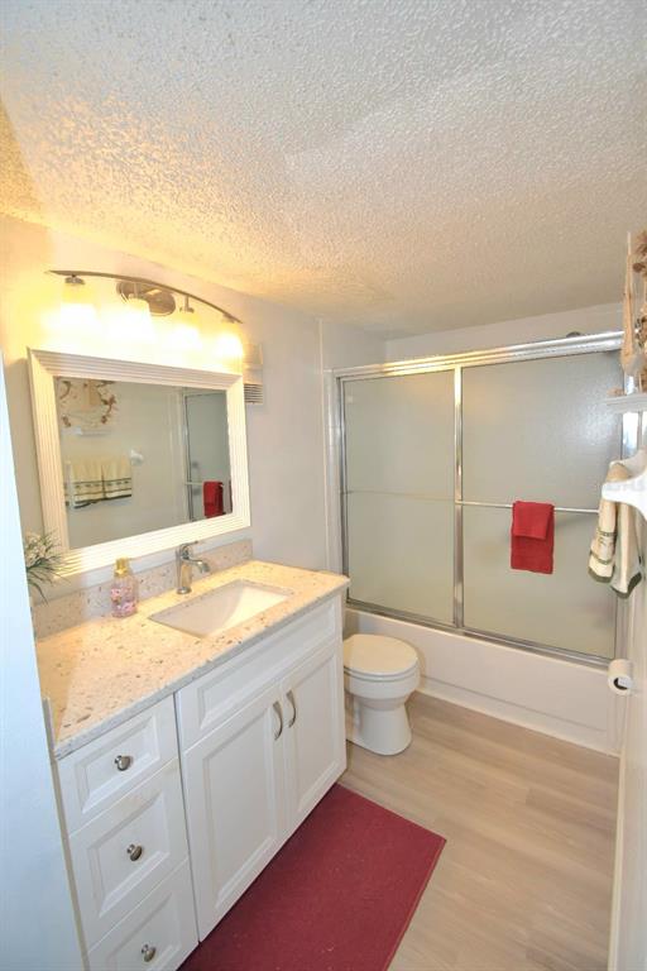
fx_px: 404
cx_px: 324
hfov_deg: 77.3
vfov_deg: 100.4
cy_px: 486
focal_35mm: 15
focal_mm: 10
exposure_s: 1/125
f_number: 5.6
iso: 400
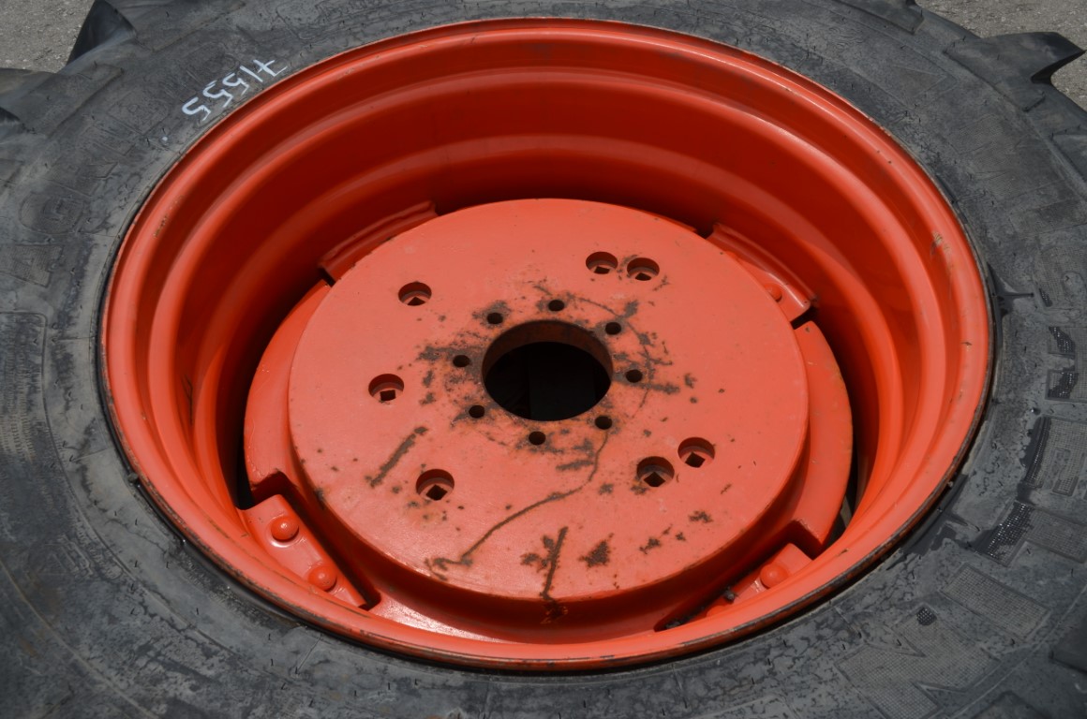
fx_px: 1175
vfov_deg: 34.1
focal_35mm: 39
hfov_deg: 49.6
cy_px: 360
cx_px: 544
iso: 100
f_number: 9
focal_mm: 26
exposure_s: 1/320
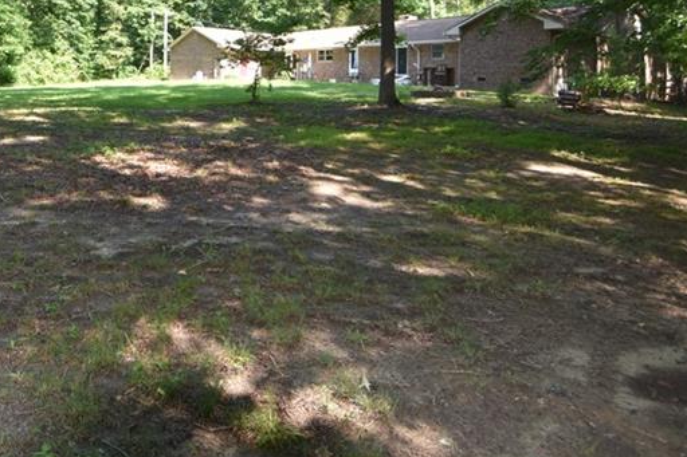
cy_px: 68
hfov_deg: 59.9
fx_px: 572
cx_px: 207
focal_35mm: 30
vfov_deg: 41.0
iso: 160
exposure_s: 1/250
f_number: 3.5
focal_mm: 10
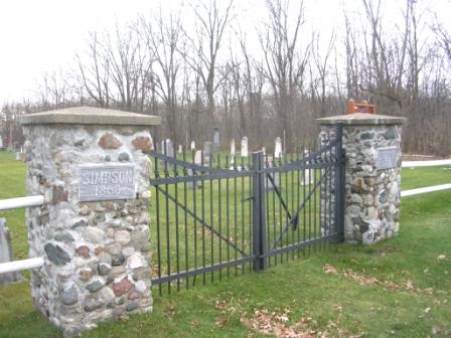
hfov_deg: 49.0
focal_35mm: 38
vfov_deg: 37.7
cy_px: 169
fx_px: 495
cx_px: 226
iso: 50
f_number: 2.8
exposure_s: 1/72.3
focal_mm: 5.8
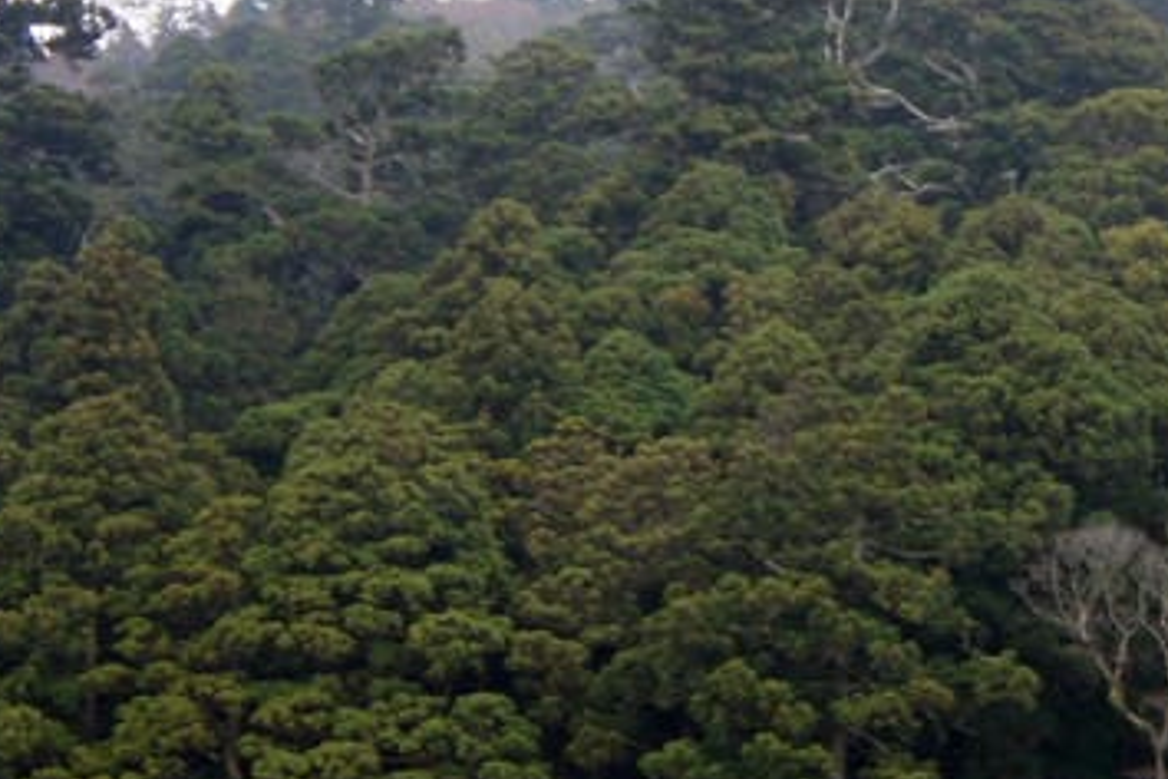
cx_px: 1719
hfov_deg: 11.9
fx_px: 5385
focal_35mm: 166
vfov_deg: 8.2
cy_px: 774
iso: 200
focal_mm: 33
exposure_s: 1/60
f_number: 4.5
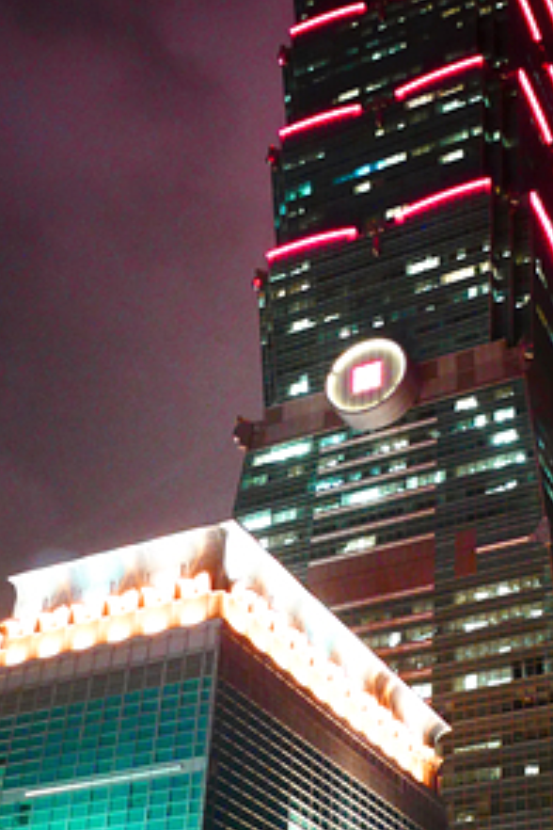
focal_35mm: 53
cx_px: 398
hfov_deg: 25.3
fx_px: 1221
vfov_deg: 37.5
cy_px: 452
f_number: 1.7
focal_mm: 10.9
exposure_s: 1/40
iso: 1600
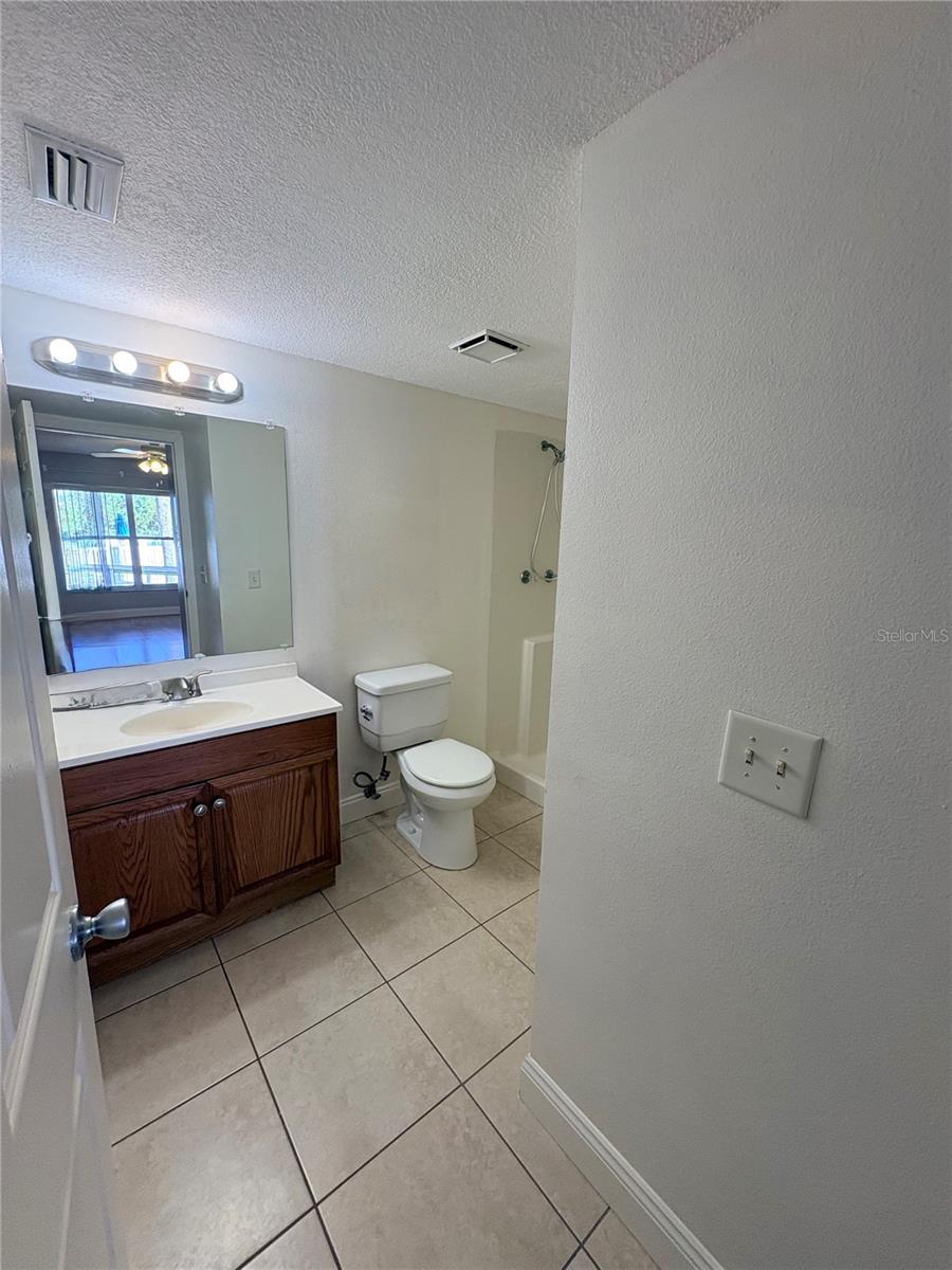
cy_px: 635
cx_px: 476
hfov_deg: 85.7
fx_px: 513
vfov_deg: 102.1
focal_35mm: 14
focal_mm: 2.22
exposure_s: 1/120
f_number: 2.2
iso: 125
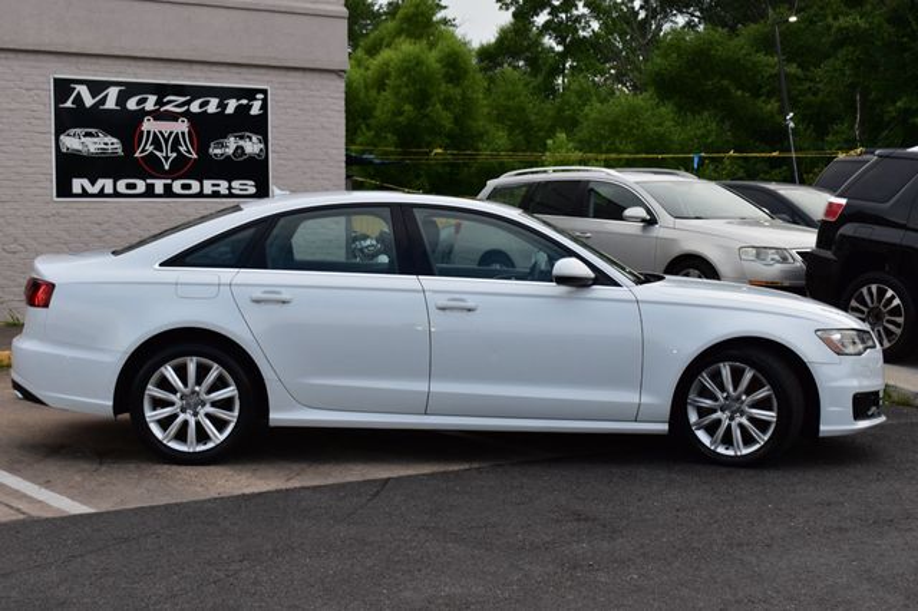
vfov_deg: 23.8
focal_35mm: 57
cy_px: 306
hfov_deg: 35.1
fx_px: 1453
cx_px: 459
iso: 400
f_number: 9
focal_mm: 38
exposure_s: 1/125
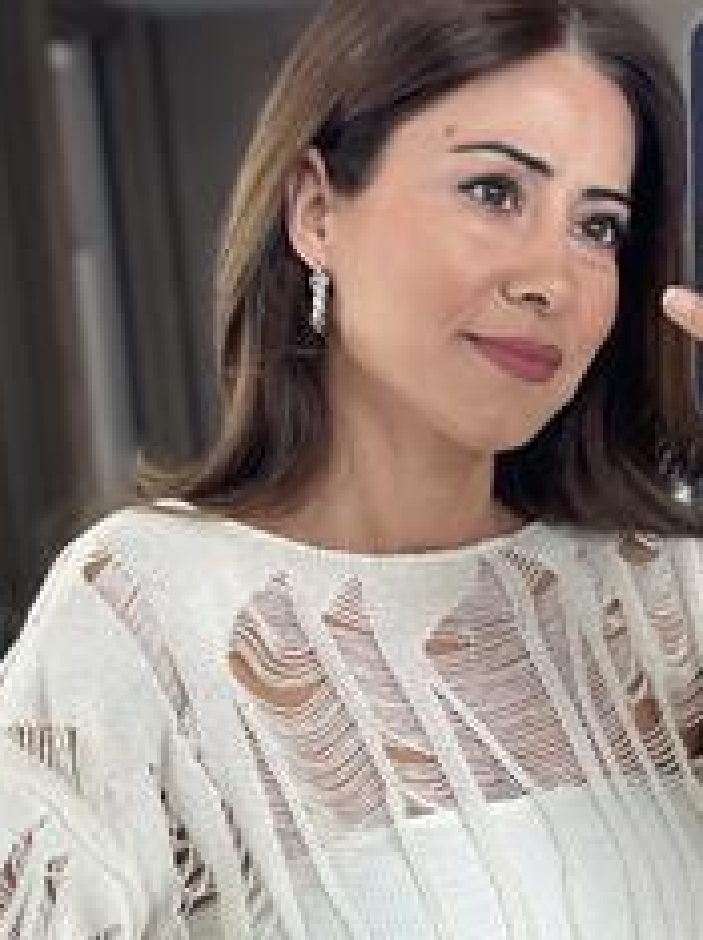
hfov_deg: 14.2
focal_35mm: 104
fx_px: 2821
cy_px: 815
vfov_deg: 18.6
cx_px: 450
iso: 125
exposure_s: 1/60
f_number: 1.78
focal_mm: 6.86
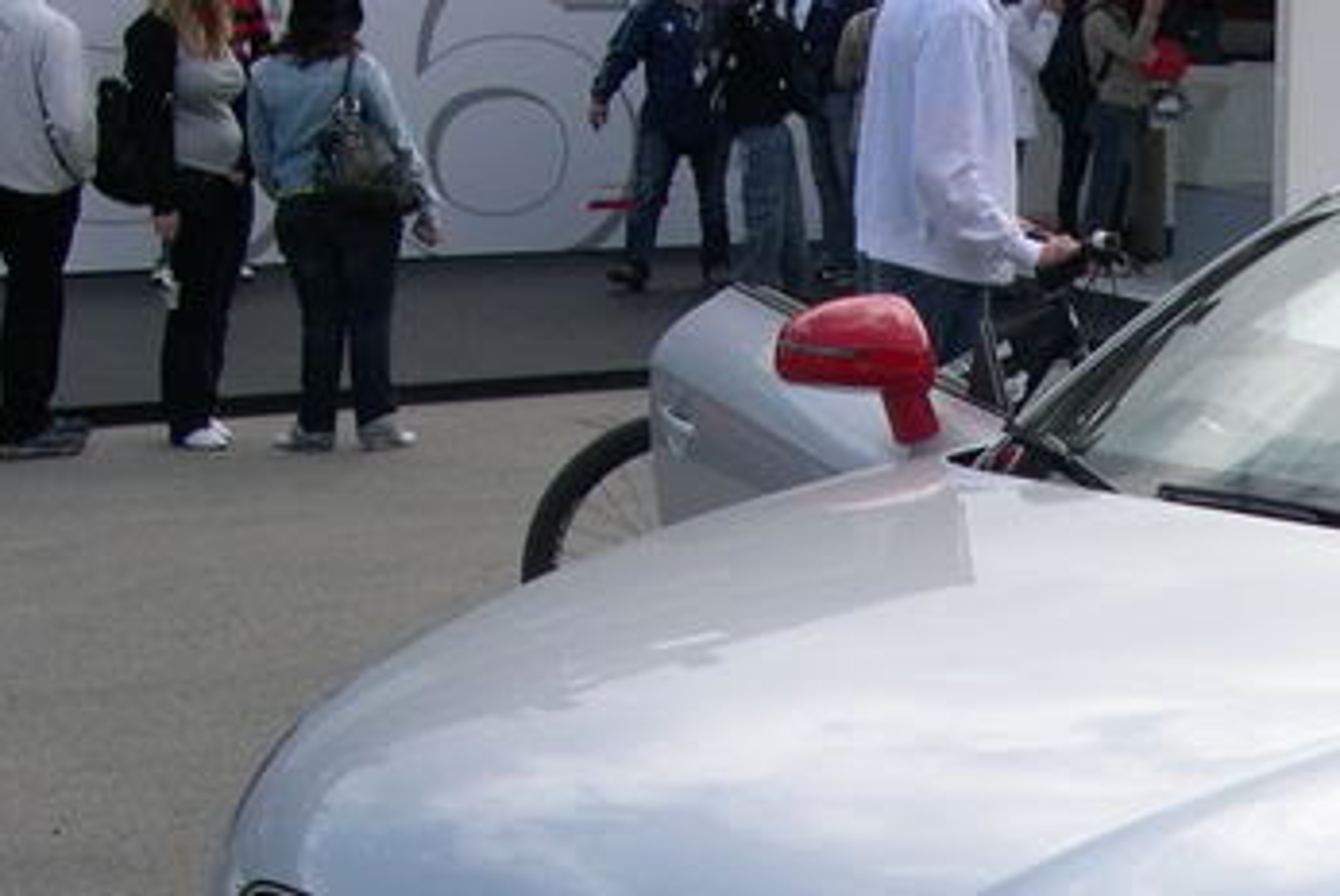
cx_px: 1533
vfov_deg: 14.6
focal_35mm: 91
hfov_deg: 21.1
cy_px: 1066
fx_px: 3390
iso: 100
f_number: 7.6
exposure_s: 1/154
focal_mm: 8
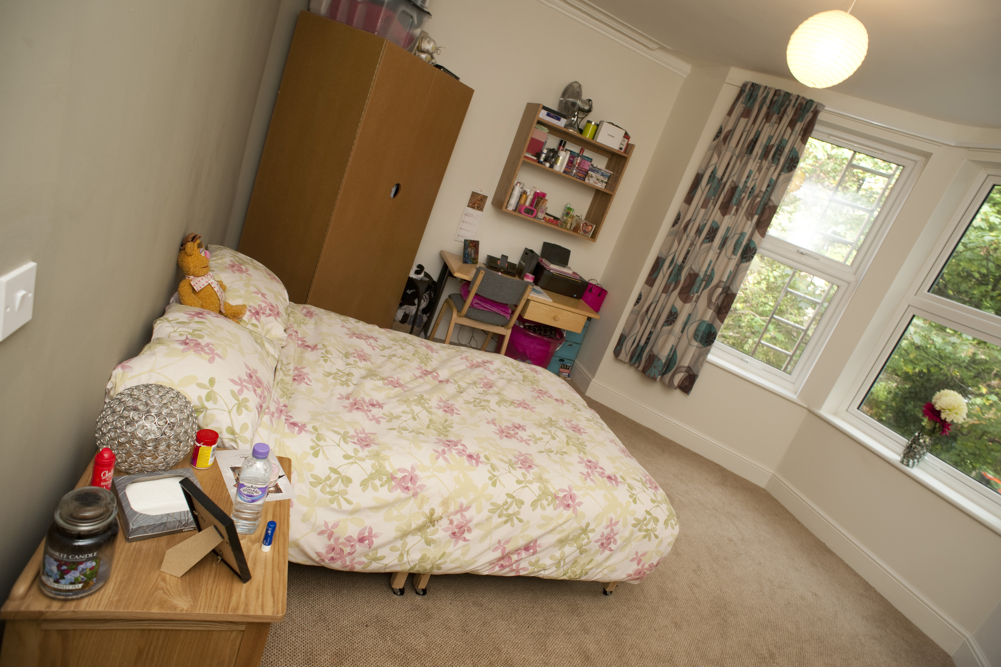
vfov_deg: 61.9
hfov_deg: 84.0
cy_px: 334
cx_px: 500
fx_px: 556
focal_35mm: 20
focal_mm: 20
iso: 200
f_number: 5
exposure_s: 1/60
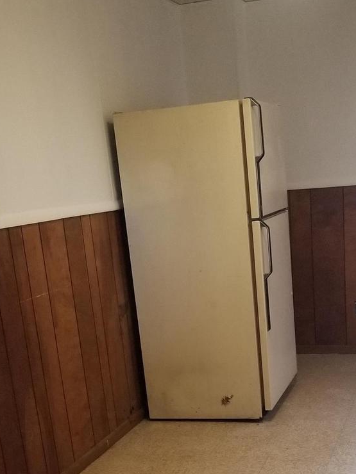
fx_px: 740
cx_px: 207
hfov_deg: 27.0
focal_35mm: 54
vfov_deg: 33.9
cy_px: 414
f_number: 1.7
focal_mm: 4.25
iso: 800
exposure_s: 1/30
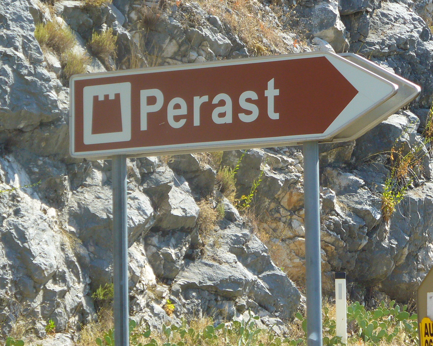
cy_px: 173
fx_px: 2435
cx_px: 209
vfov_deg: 8.1
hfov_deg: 10.2
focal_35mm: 190
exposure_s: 1/320
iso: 80
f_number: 3.7
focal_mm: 21
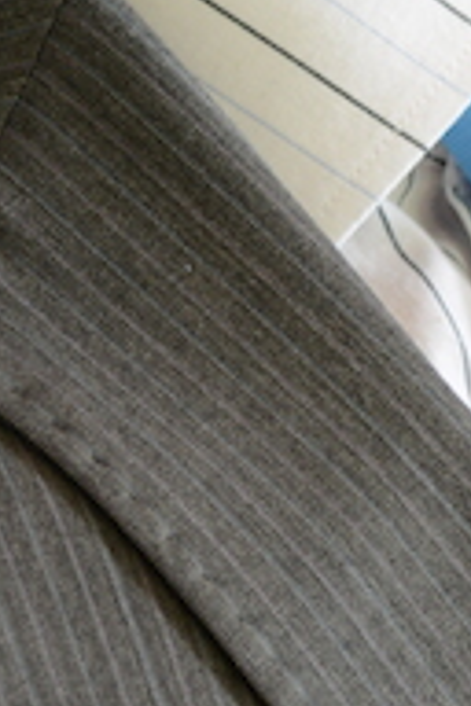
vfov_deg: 1.8
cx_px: 300
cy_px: -316
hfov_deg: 1.2
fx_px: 22999
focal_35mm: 1172
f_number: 5.6
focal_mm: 220
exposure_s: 1/200
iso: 640
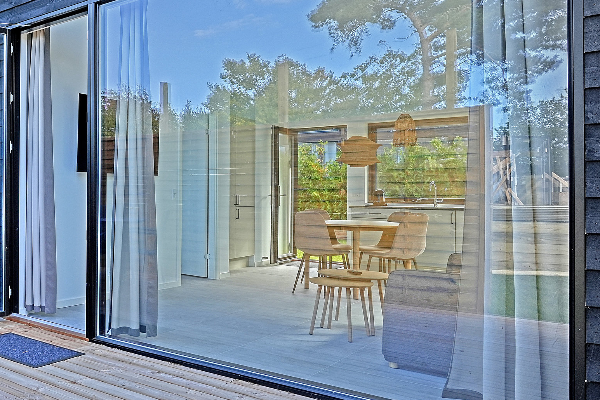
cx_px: 40
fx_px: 550
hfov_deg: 49.7
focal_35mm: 33
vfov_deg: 39.9
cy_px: 185
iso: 400
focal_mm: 17
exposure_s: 1/125
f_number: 8
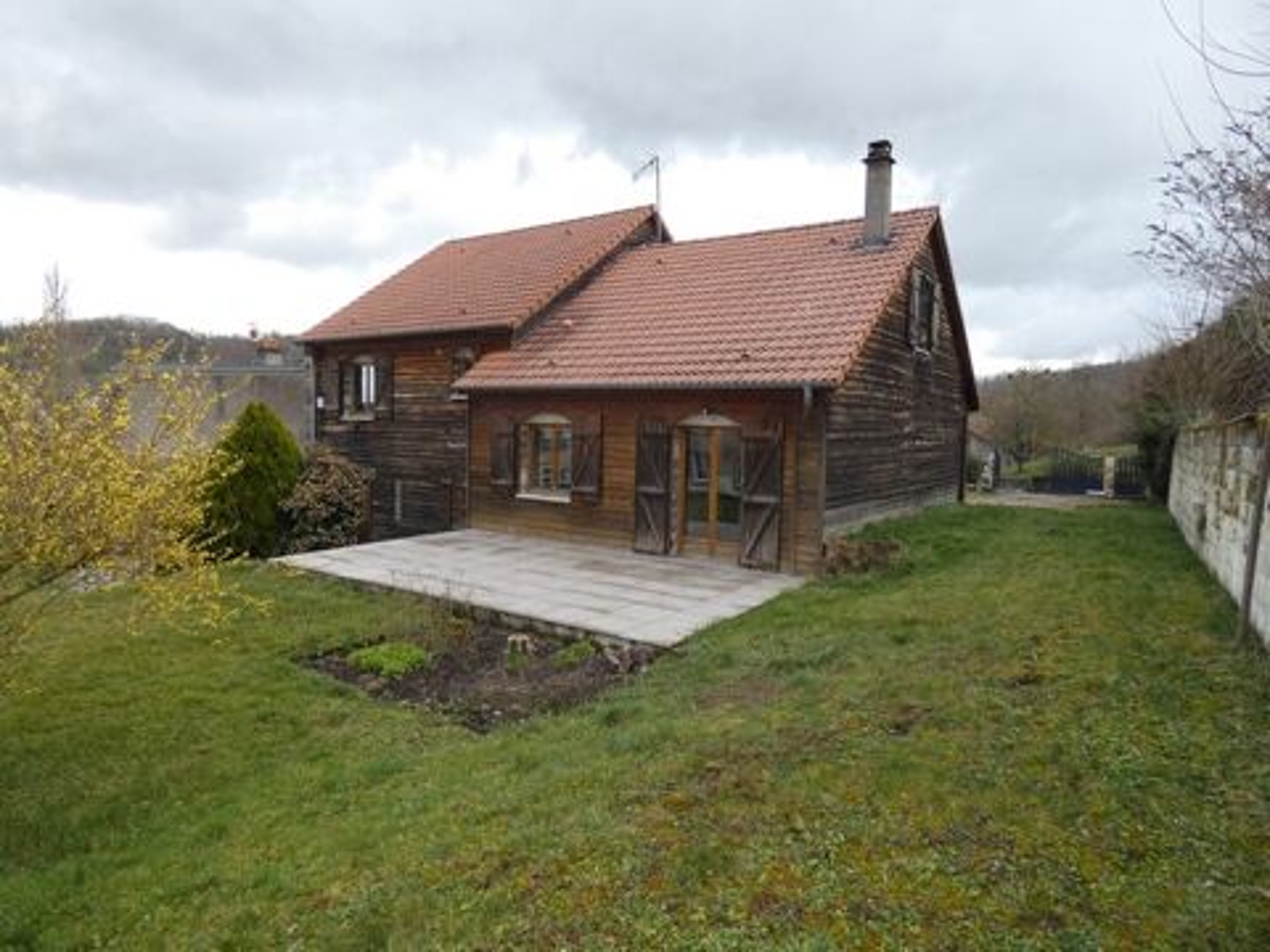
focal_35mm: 20
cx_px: 635
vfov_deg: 66.0
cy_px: 476
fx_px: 734
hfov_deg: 81.7
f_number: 2.8
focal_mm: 3.6
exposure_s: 1/200
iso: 80
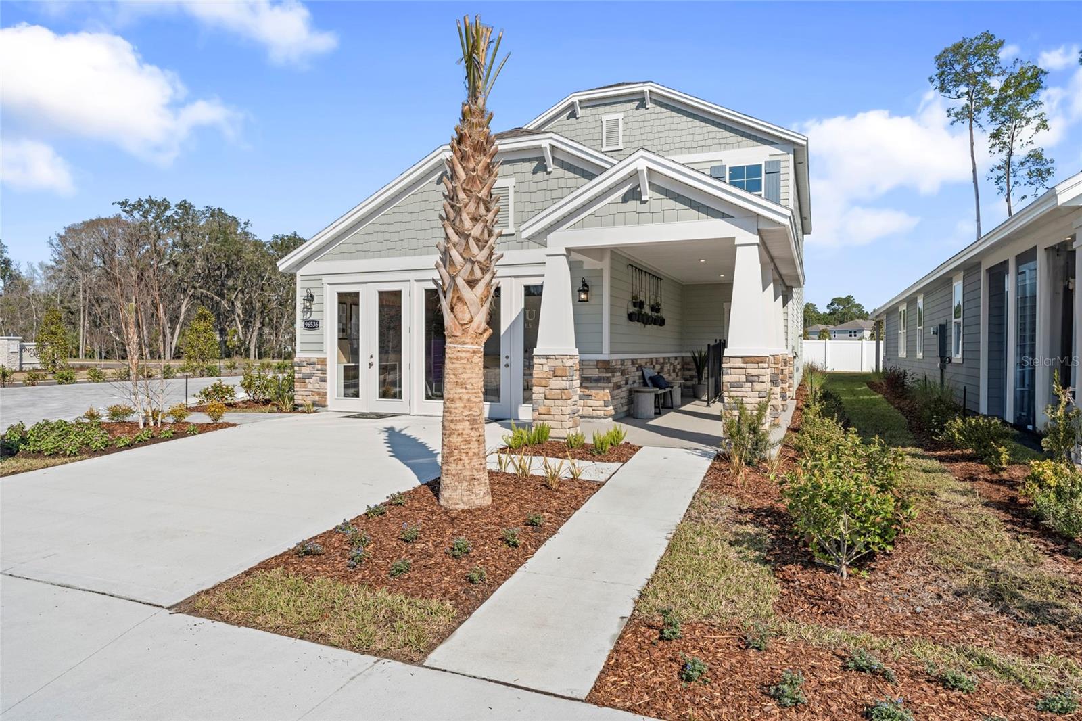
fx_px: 655
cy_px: 360
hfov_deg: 79.1
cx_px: 541
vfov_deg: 57.6
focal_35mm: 22
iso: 320
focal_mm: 21.8
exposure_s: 1/1250
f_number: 9
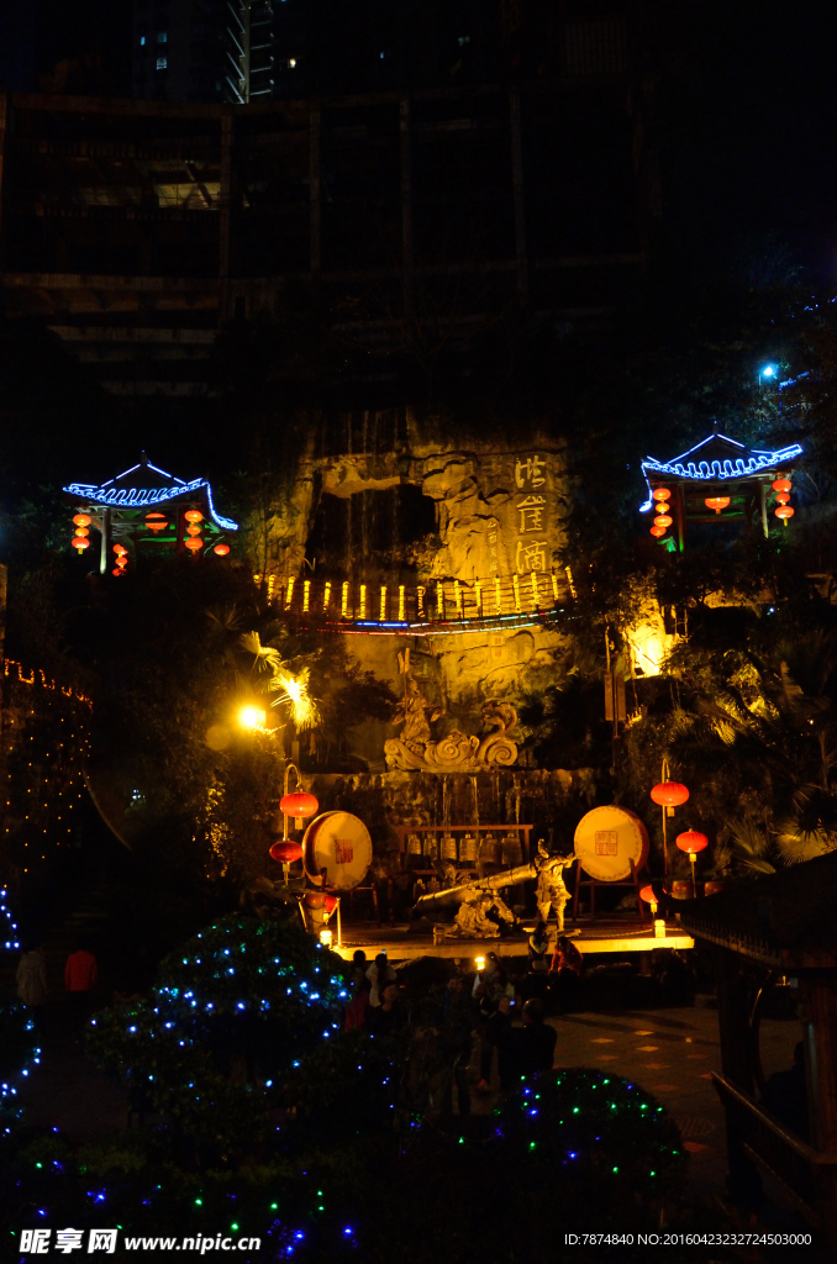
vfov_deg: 57.3
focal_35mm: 33
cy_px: 632
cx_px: 418
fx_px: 1156
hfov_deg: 39.8
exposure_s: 1/50
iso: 3200
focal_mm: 22
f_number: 3.8
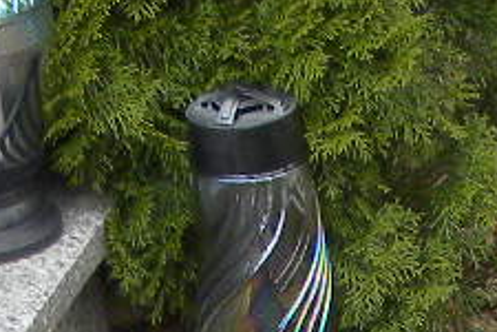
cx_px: 943
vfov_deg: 7.0
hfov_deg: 10.0
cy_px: 562
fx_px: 2650
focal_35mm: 192
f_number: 2.8
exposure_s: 1/342
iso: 150
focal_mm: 4.6
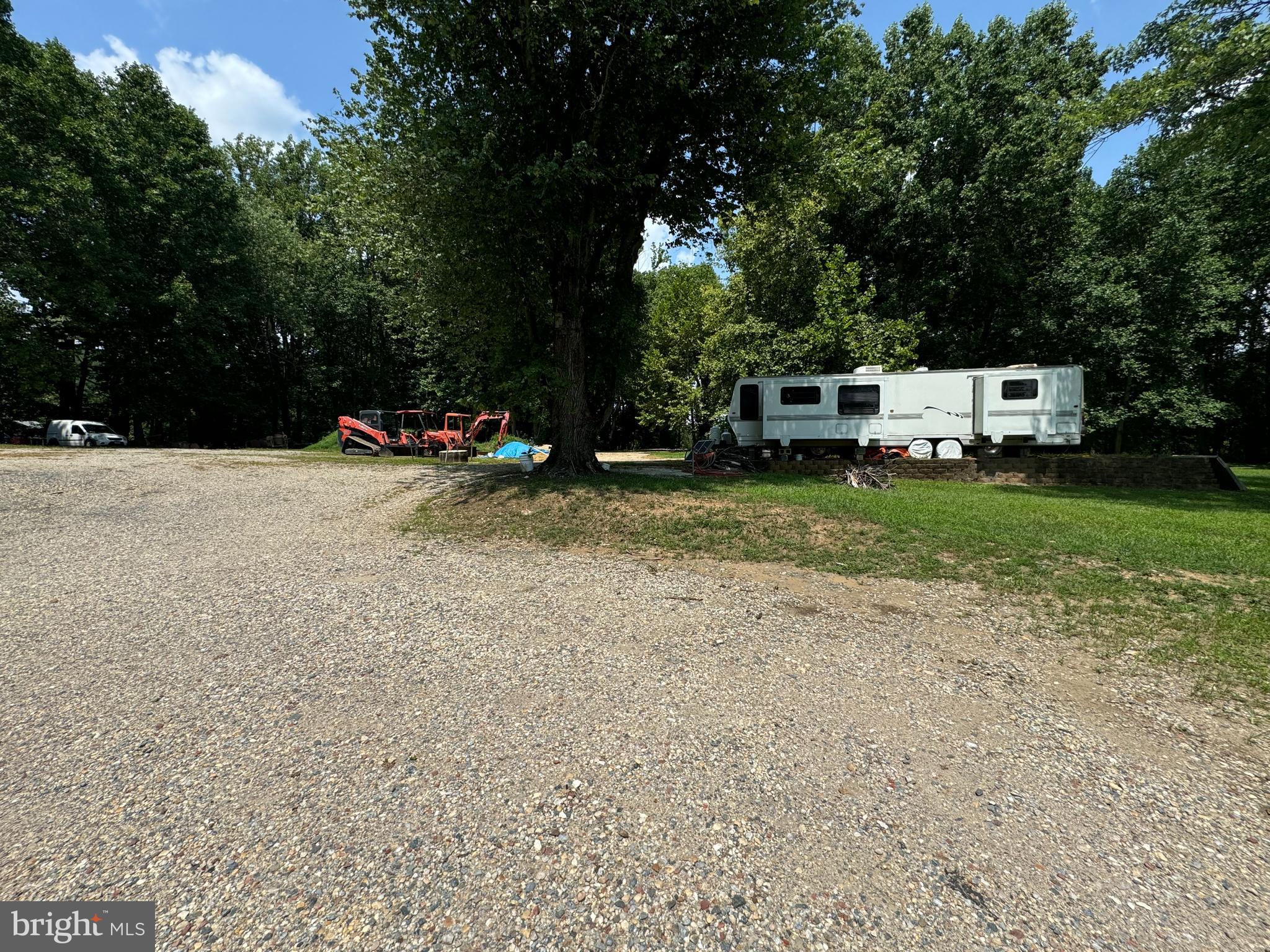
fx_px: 514
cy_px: 476
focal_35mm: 14
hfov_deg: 102.1
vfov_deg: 85.7
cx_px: 635
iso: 50
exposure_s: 1/1880
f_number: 2.2
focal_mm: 2.22
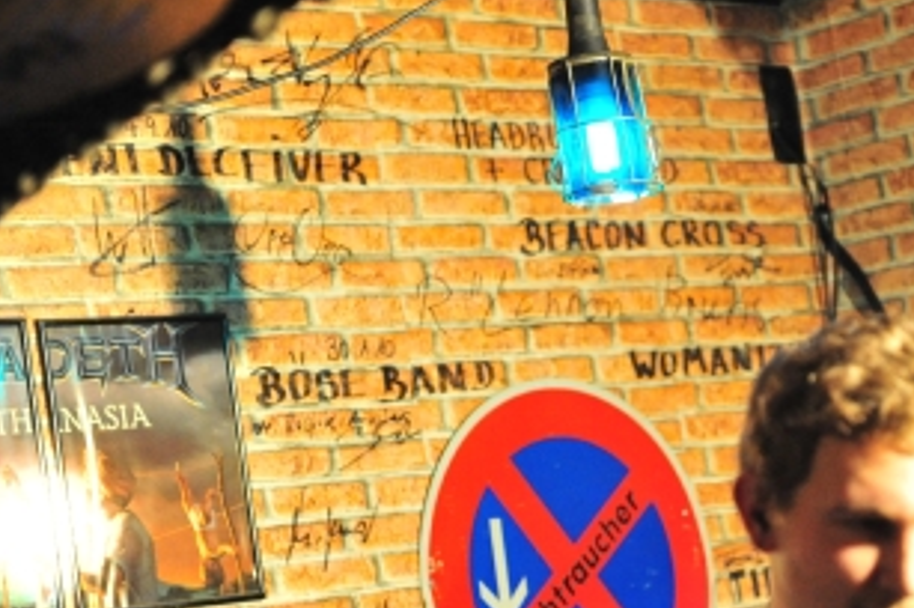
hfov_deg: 17.9
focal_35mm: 114
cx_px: 676
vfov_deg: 12.0
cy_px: 425
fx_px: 2891
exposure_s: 1/125
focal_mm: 70
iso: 6400
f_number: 2.8
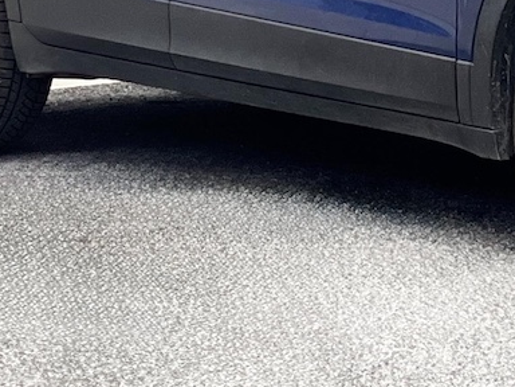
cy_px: -100
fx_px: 3868
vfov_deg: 5.7
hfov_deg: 7.6
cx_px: 596
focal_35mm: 260
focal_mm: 7.5
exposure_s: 1/121
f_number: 2.2
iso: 64
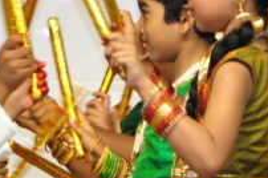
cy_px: 217
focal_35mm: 745
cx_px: 16
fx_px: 5537
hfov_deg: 2.8
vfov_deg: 1.8
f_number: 5.6
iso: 800
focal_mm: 98
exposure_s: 1/60
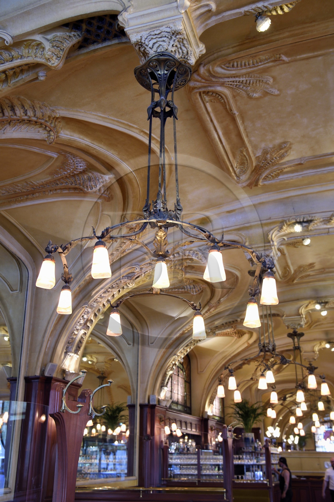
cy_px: 251
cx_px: 167
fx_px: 557
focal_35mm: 40
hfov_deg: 33.4
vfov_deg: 48.5
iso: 800
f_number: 6.3
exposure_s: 1/25
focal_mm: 40
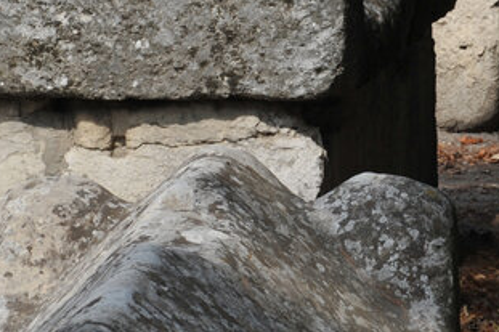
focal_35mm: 348
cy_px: 50
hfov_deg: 5.9
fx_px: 4821
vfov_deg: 3.9
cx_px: 273
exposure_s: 1/200
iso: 200
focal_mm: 100
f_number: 16
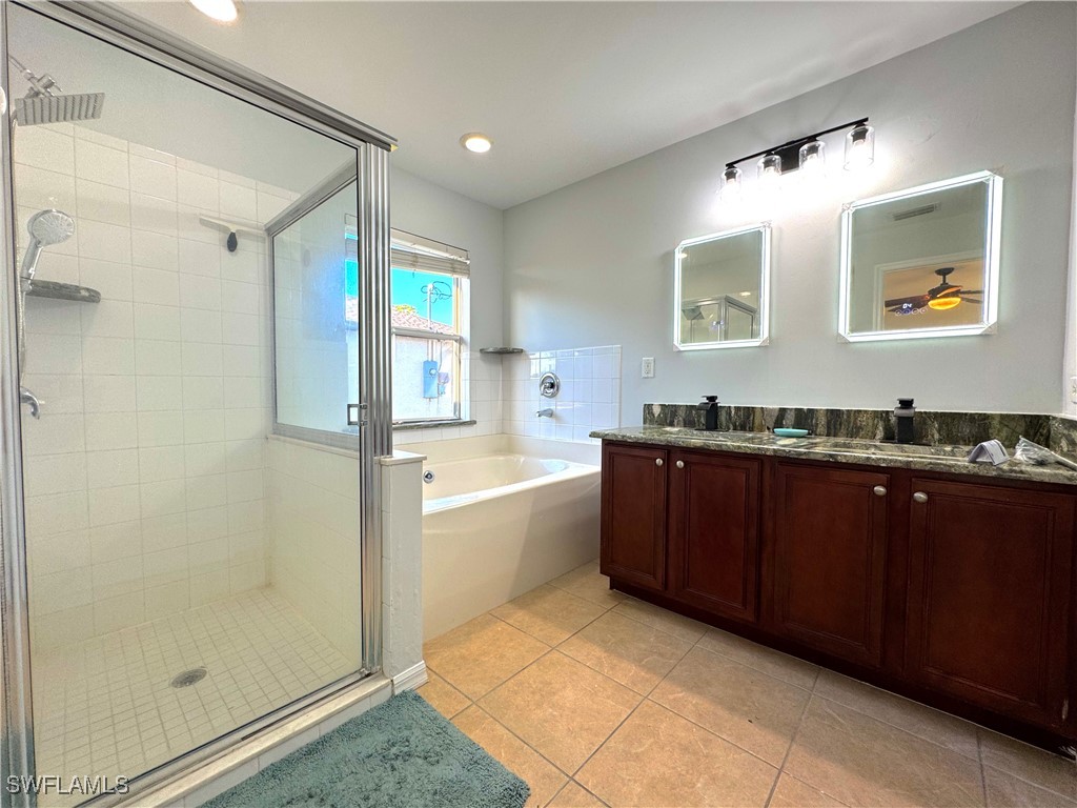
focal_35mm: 14
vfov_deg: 85.7
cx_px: 538
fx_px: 436
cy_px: 404
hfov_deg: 102.1
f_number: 2.2
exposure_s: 1/120
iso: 80
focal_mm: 2.22
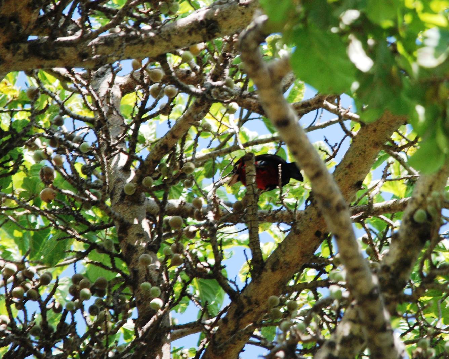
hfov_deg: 2.3
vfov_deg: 1.8
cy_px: 180
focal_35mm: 844
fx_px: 11216
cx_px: 188
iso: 400
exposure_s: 1/320
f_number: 6.3
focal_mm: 500
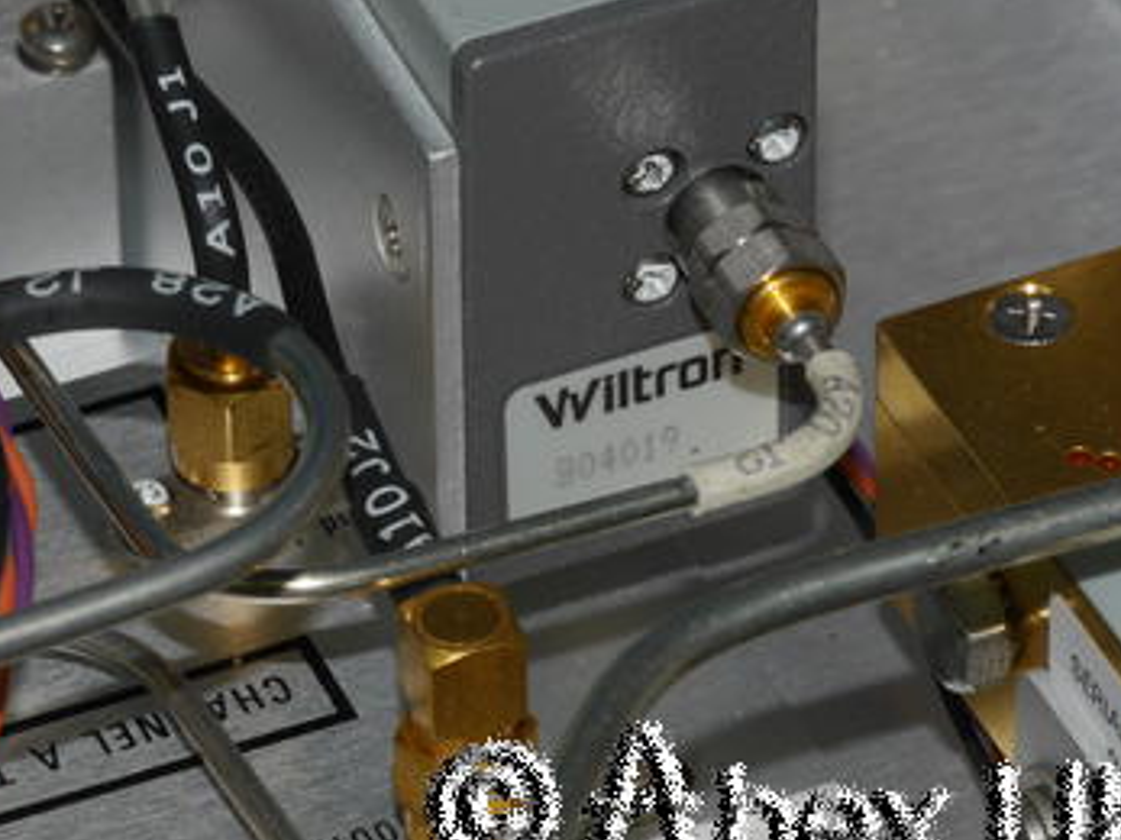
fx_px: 10456
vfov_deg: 4.6
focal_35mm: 323
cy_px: 420
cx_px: 565
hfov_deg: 6.1
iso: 400
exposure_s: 1/60
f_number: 22
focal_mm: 140
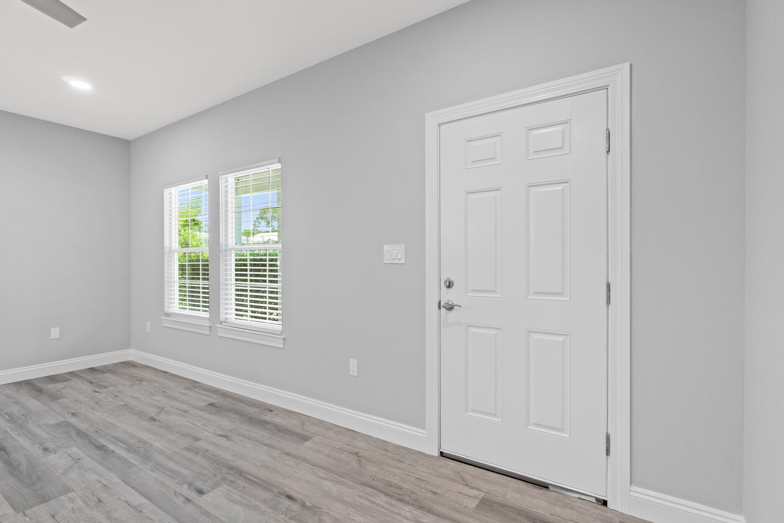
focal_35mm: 16
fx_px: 359
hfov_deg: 95.0
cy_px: 262
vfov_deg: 72.0
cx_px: 392
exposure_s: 1.6
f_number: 8
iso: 400
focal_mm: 11
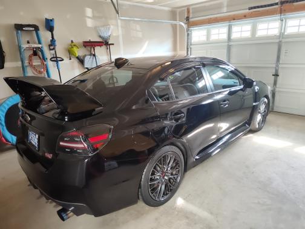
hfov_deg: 73.9
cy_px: 114
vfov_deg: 58.9
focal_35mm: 23
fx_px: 203
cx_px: 152
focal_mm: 5.56
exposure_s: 1/120
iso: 584
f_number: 1.88
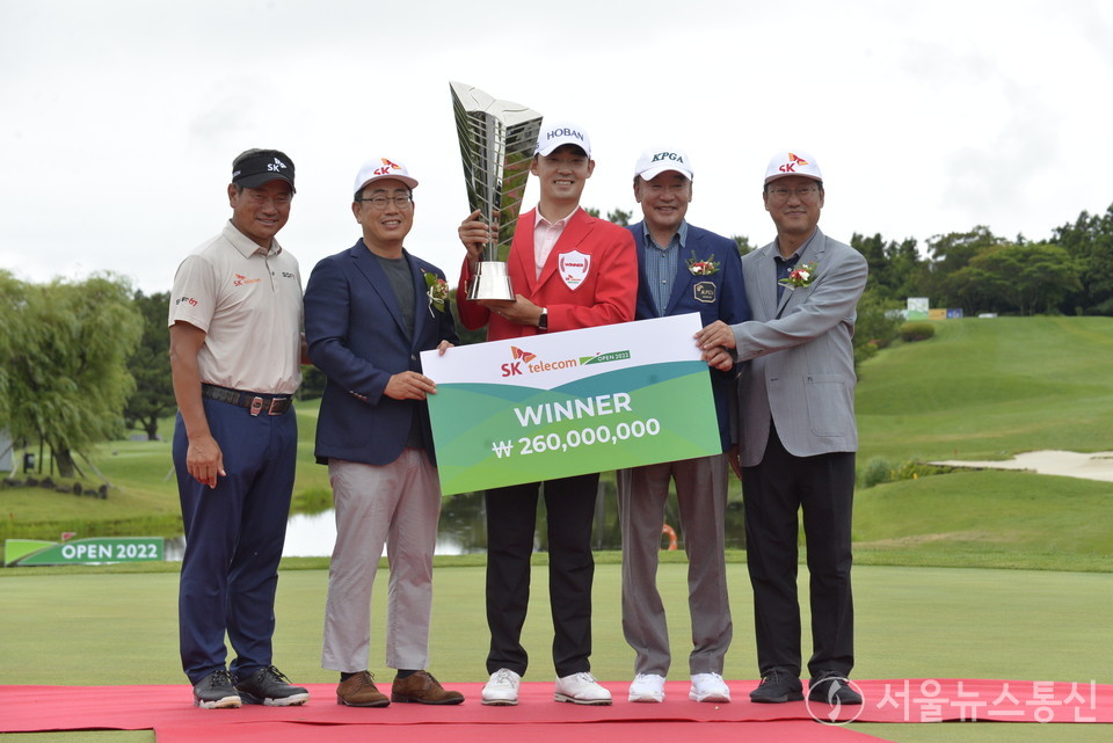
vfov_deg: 12.5
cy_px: 372
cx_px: 556
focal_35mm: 110
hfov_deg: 18.6
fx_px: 3402
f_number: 10
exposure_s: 1/1600
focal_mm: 110
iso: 1600
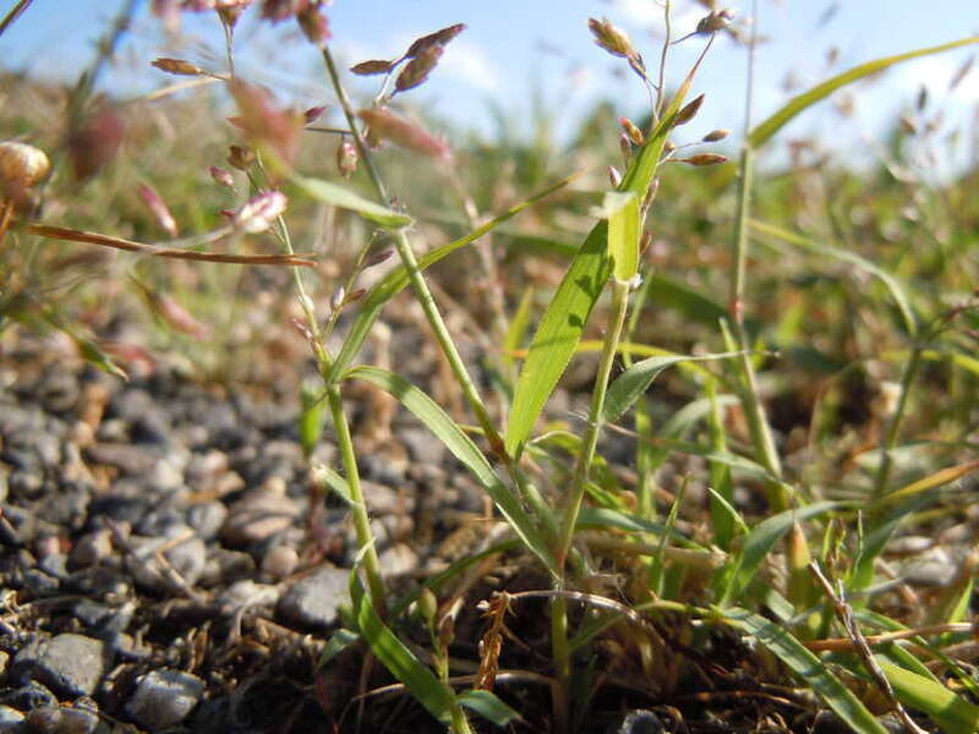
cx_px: 490
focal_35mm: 30
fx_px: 848
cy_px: 367
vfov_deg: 46.8
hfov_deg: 60.0
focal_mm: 5.4
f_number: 3.5
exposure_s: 1/640
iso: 100
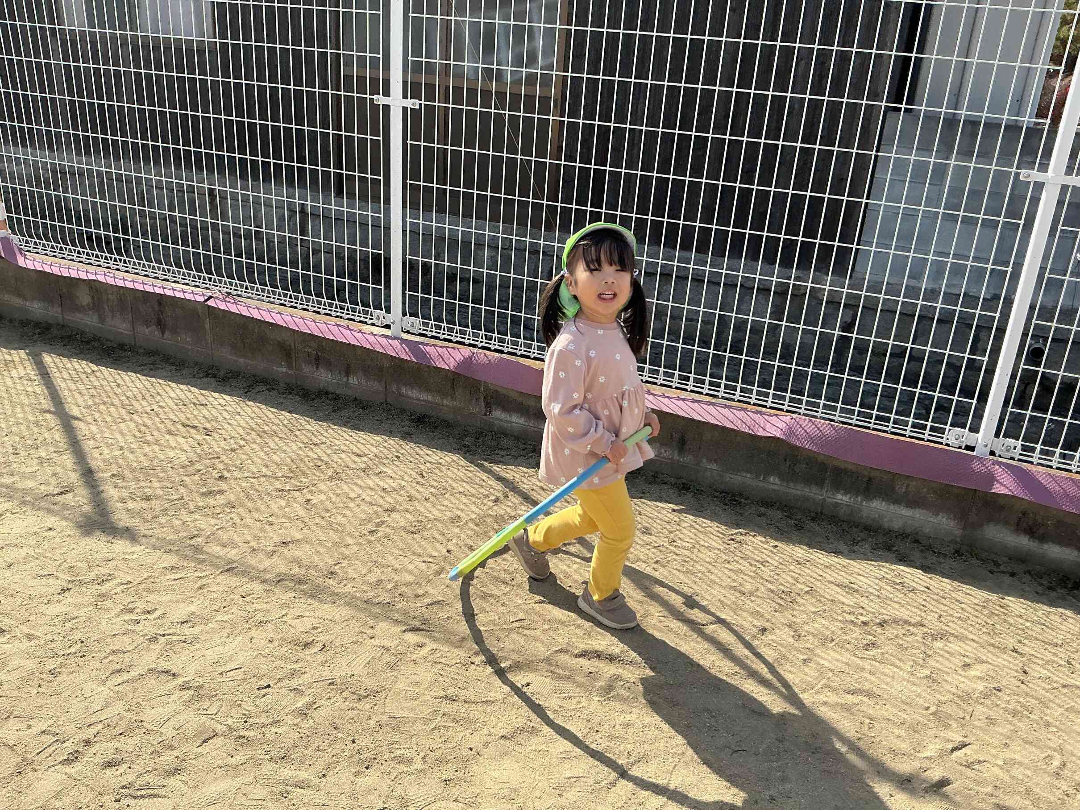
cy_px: 405
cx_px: 540
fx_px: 905
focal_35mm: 29
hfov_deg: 61.7
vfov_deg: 48.2
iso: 25
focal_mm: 3
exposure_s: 1/929
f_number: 1.8
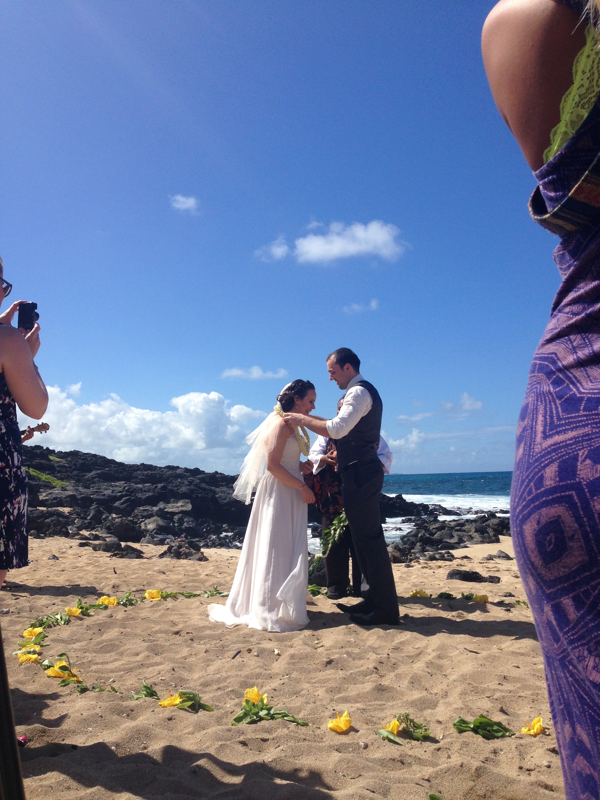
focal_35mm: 33
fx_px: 763
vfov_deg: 55.4
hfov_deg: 42.9
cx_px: 300
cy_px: 400
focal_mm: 4.12
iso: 50
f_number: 2.4
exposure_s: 1/2584
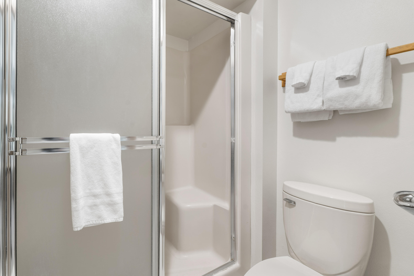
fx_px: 197
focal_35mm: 17
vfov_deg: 70.1
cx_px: 207
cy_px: 138
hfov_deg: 92.9
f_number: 7.1
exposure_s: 2.5
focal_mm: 17.1
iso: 100
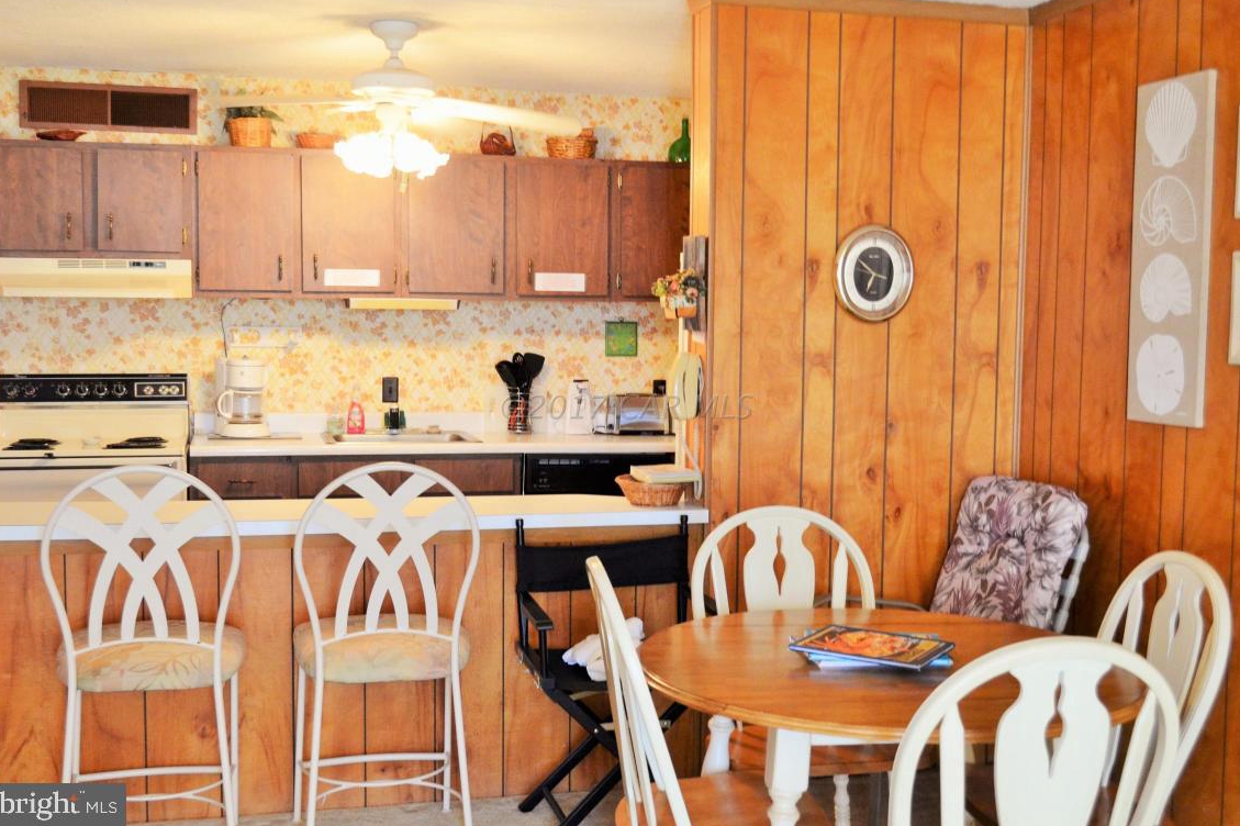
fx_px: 1377
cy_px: 406
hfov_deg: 48.5
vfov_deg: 33.4
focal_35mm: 40
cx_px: 626
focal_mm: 26
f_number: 4.2
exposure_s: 1/30
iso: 1600
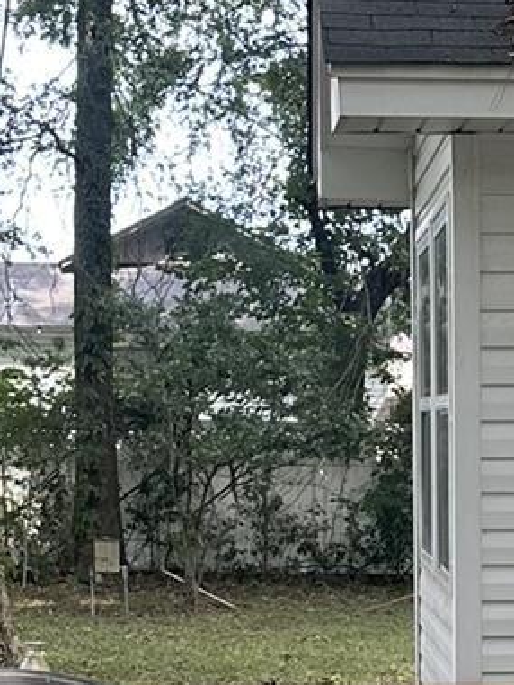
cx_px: 591
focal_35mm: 129
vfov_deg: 14.6
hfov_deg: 11.3
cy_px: 903
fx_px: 2553
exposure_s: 1/273
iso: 80
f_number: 1.78
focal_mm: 6.86
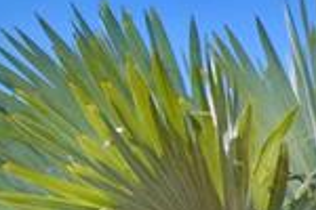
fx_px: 1255
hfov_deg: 10.3
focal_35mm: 143
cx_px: 959
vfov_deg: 8.4
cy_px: 569
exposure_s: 1/1000
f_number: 5
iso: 100
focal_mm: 14
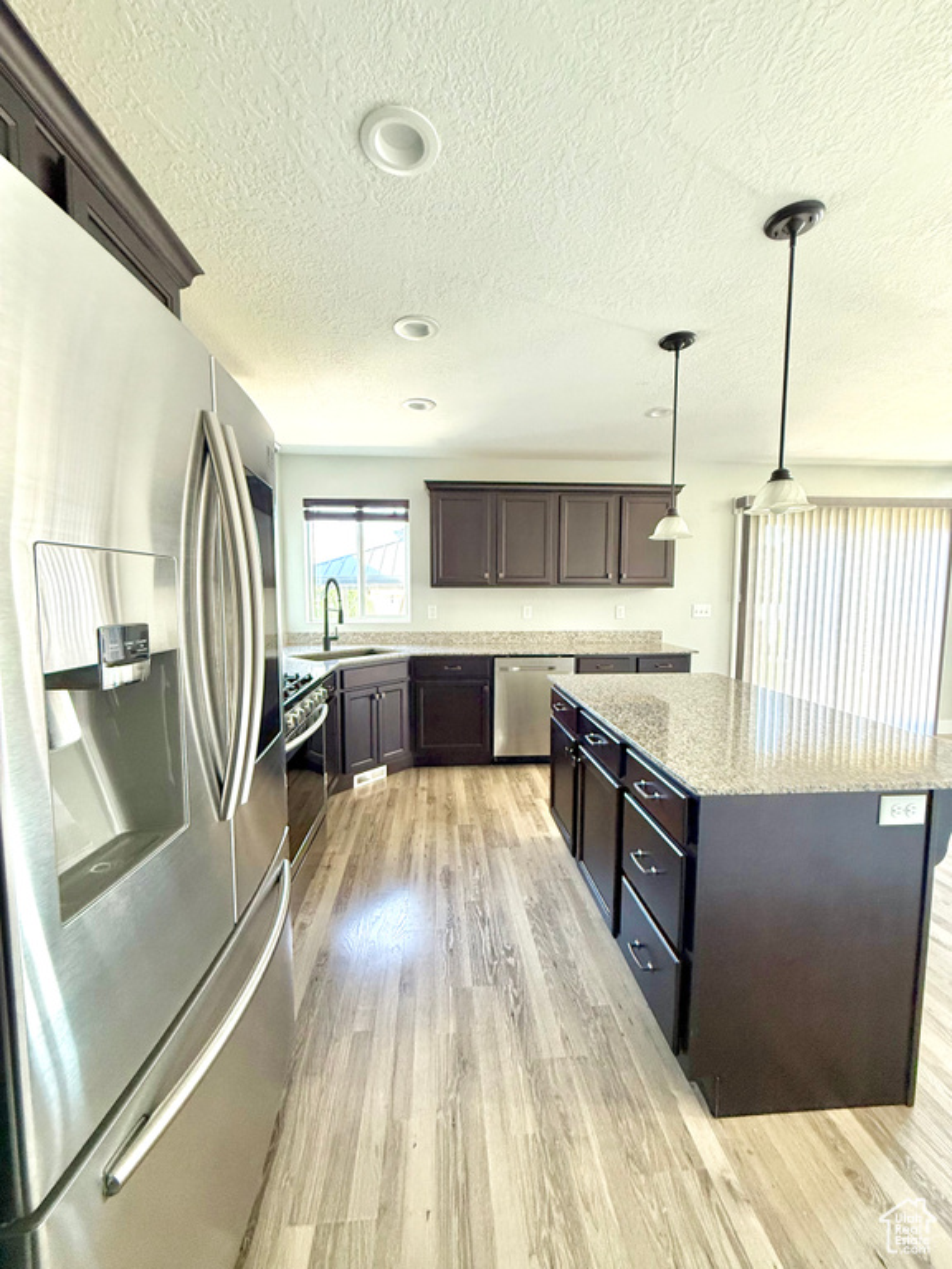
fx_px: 513
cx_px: 476
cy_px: 634
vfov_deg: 102.1
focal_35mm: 14
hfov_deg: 85.7
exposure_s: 1/79
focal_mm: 2.22
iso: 320
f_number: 2.2
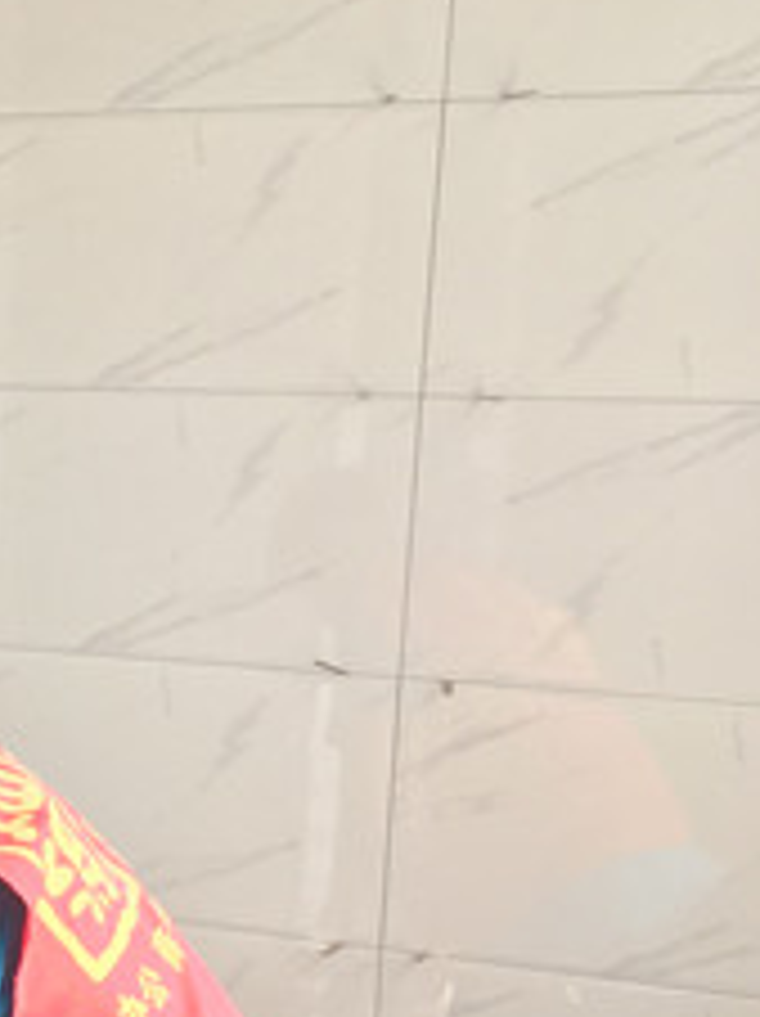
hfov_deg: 18.0
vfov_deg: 25.0
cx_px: -184
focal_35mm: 77
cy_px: 778
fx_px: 2258
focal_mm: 4.15
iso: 25
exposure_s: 1/33
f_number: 2.2
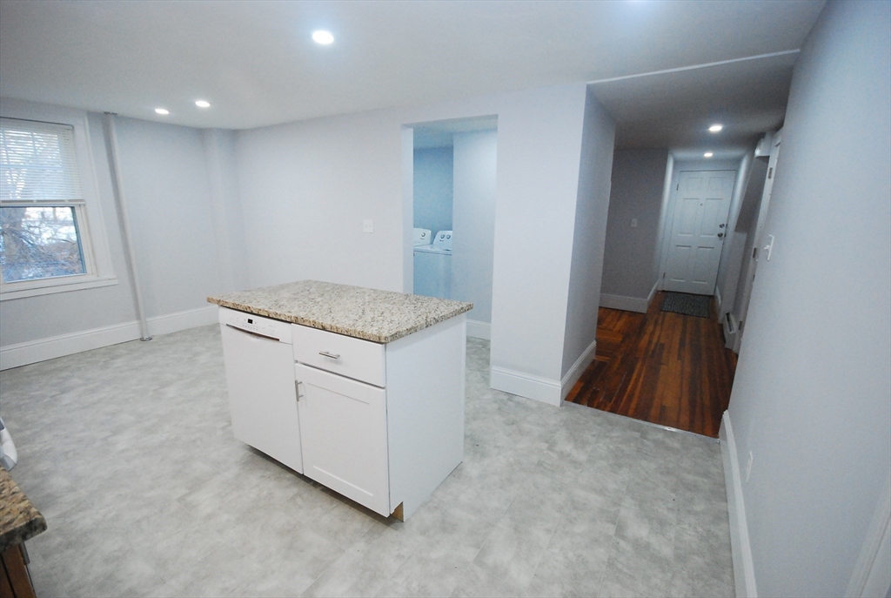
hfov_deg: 100.3
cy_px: 299
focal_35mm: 15
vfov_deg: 77.6
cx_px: 446
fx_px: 372
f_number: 5
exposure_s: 1/100
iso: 1600
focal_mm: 10
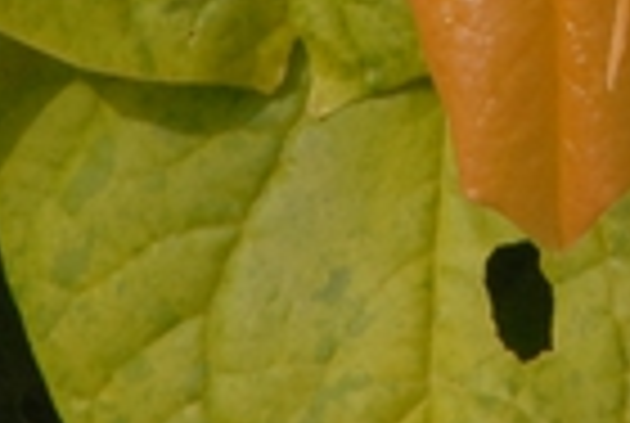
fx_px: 57610
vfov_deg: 0.4
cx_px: 666
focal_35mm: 3285
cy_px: -434
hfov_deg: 0.6
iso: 400
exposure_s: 1/400
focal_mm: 300
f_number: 10
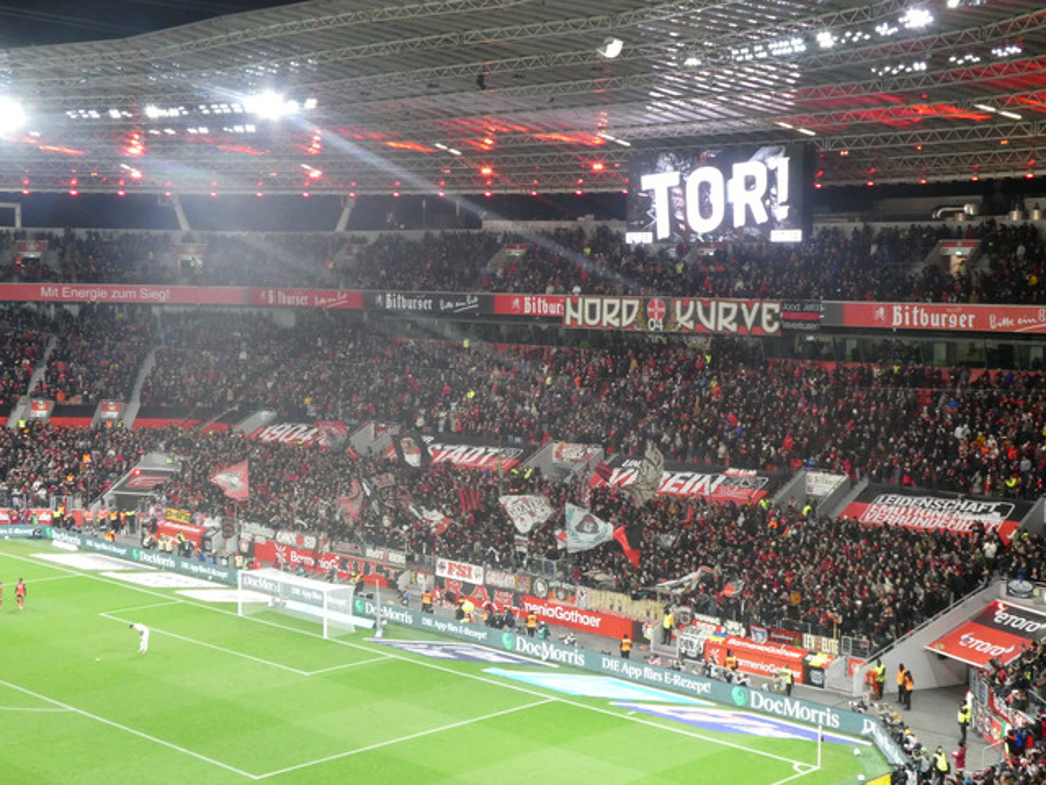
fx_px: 1511
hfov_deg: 38.2
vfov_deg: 29.1
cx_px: 523
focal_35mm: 50
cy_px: 392
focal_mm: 9
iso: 640
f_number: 4.1
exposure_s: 1/80
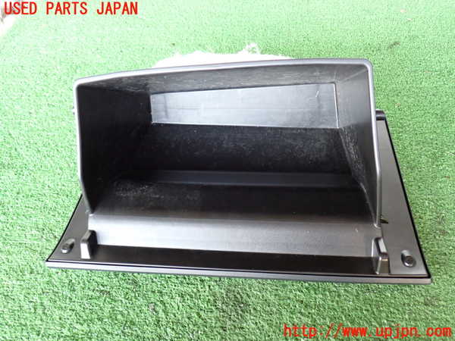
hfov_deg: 56.8
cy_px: 170
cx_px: 228
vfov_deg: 44.2
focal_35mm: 32
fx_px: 421
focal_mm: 5.79
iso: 800
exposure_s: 1/30
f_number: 2.4
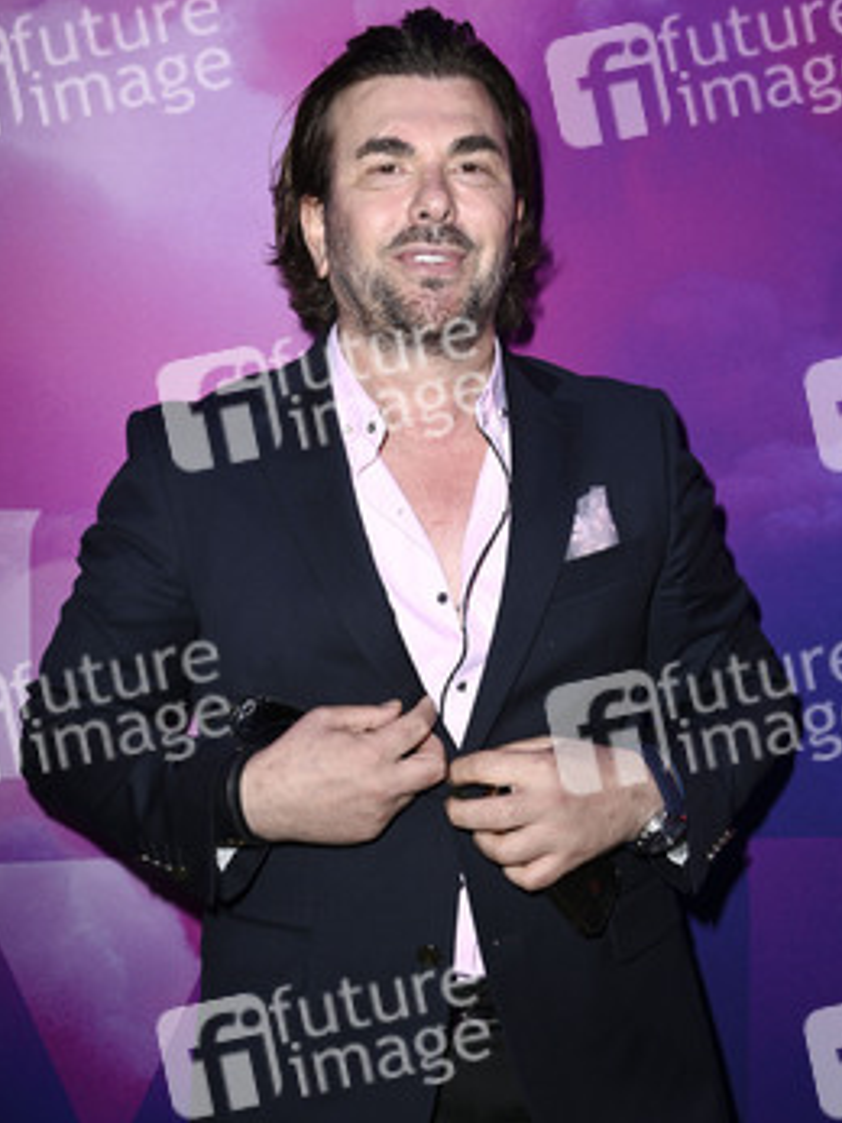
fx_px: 2012
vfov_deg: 31.2
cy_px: 557
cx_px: 418
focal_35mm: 62
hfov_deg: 23.6
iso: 400
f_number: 5.6
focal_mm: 56
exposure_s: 1/250
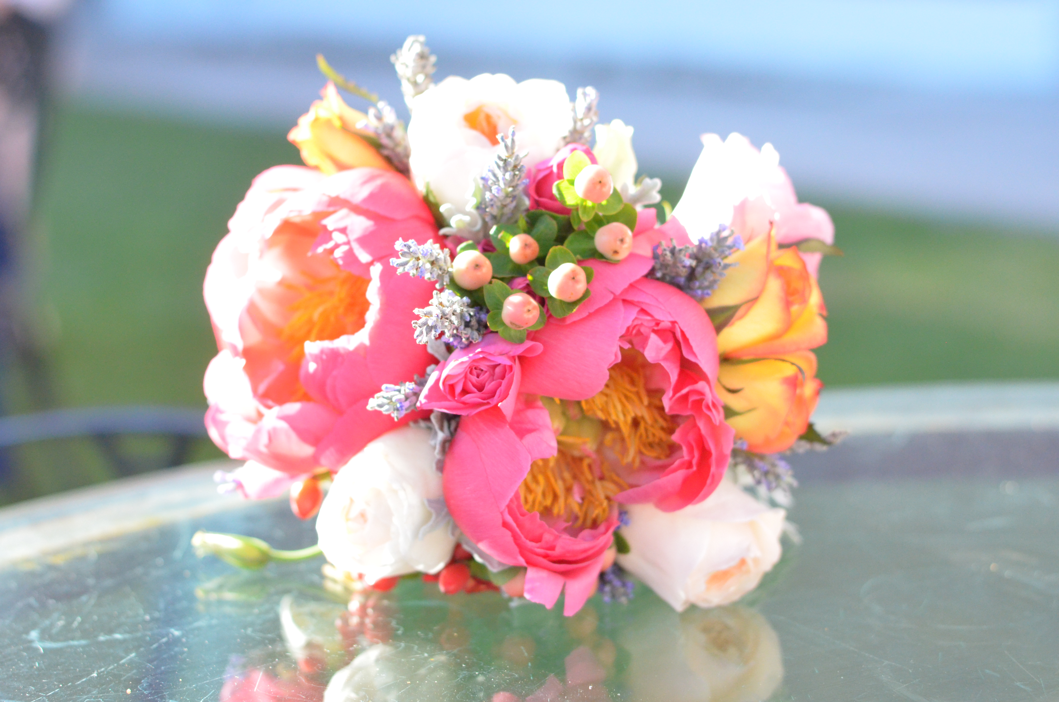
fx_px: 2202
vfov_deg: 18.1
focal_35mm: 75
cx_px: 530
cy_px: 351
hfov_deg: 27.0
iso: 3200
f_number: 3.2
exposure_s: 1/4000
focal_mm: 50
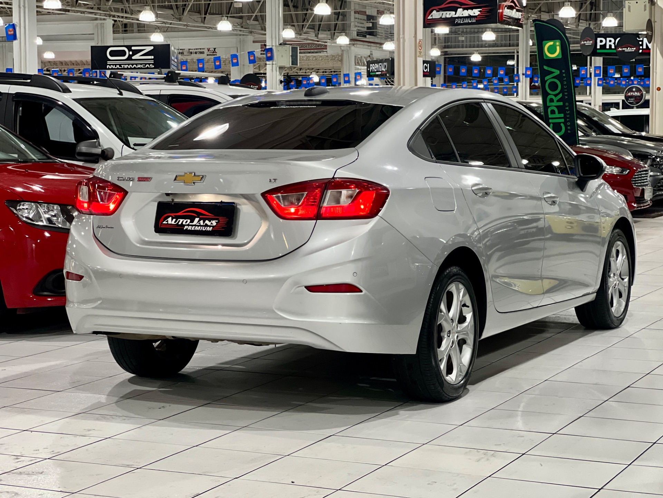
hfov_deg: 25.3
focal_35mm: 77
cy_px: 249
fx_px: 1475
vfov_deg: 19.1
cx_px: 332
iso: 320
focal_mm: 9
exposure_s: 1/40
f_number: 2.8
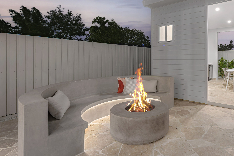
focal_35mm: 23
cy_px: 59
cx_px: 162
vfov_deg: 54.5
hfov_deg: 73.1
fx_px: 149
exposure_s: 1/2
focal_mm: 16
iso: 250
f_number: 8
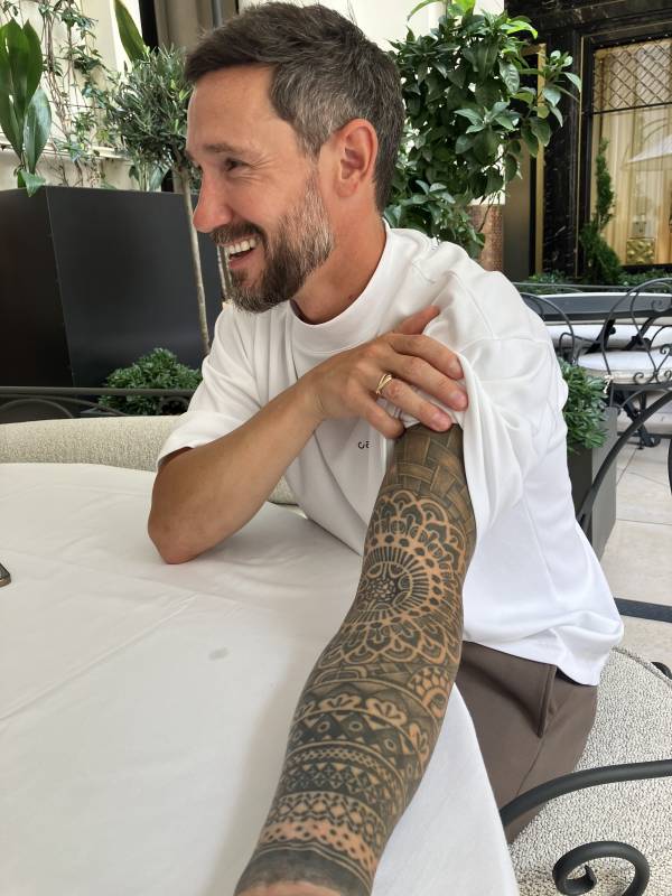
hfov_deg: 49.7
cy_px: 448
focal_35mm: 28
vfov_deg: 63.4
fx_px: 725
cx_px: 336
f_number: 1.8
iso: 40
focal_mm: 3.99
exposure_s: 1/121
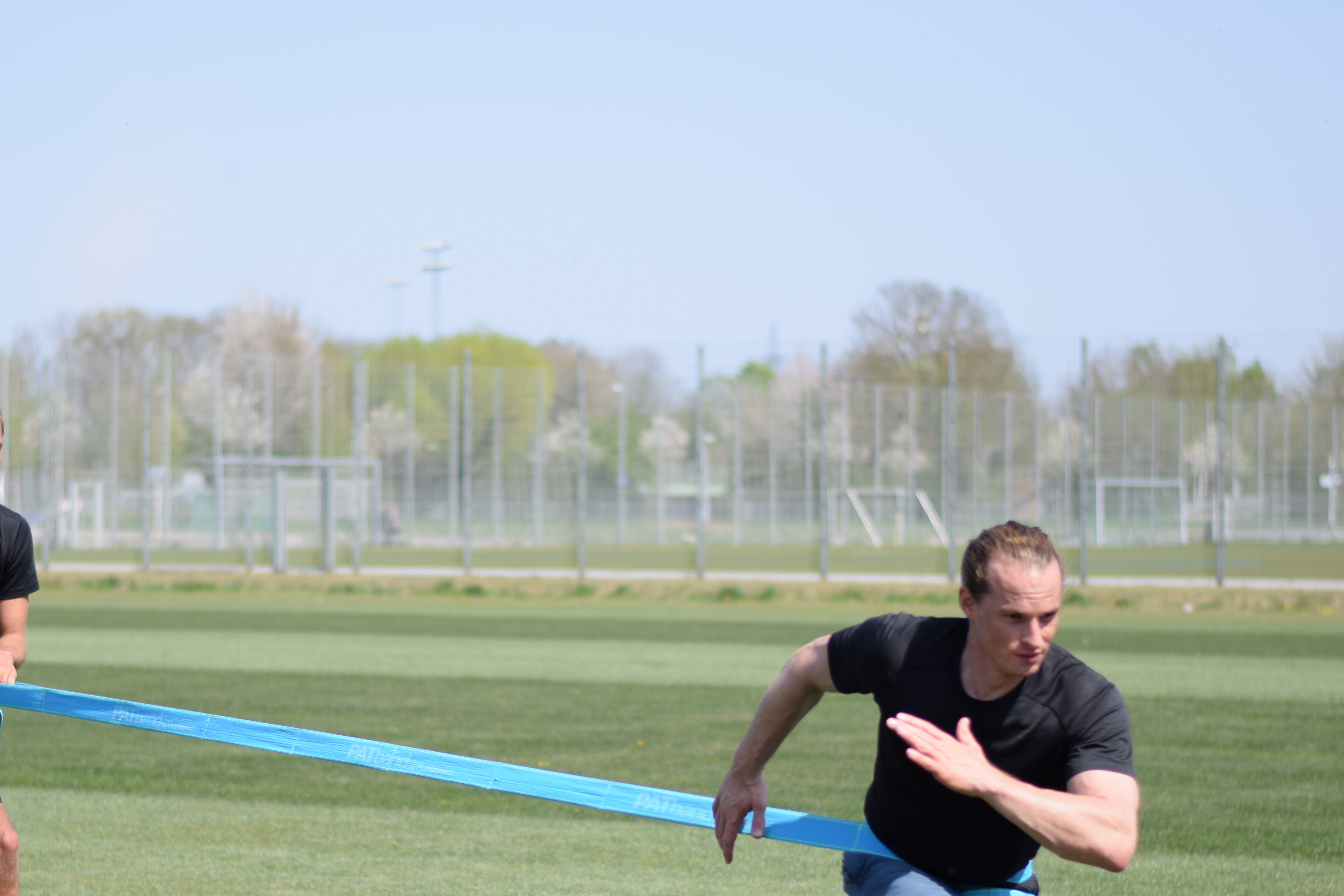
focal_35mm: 119
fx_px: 4442
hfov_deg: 17.2
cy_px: 640
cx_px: 524
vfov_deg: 11.5
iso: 100
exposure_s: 1/3200
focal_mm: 50
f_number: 2
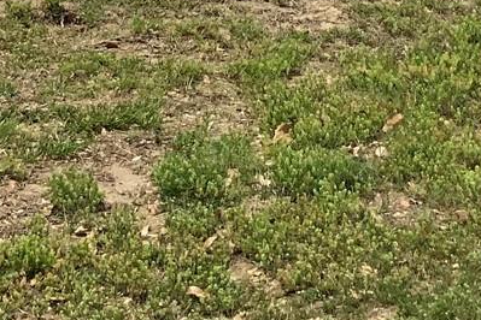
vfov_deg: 10.2
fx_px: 1617
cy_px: -393
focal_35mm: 121
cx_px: 223
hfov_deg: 16.9
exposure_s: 1/4065
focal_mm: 3
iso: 16
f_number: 1.8
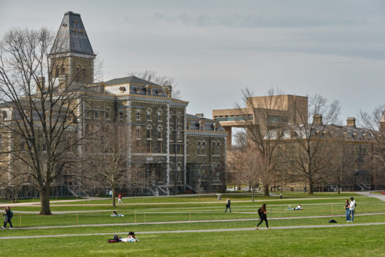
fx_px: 845
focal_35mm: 79
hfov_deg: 25.7
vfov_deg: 17.3
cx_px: 192
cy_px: 128
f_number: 6.3
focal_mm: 29.1
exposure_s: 1/160
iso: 100
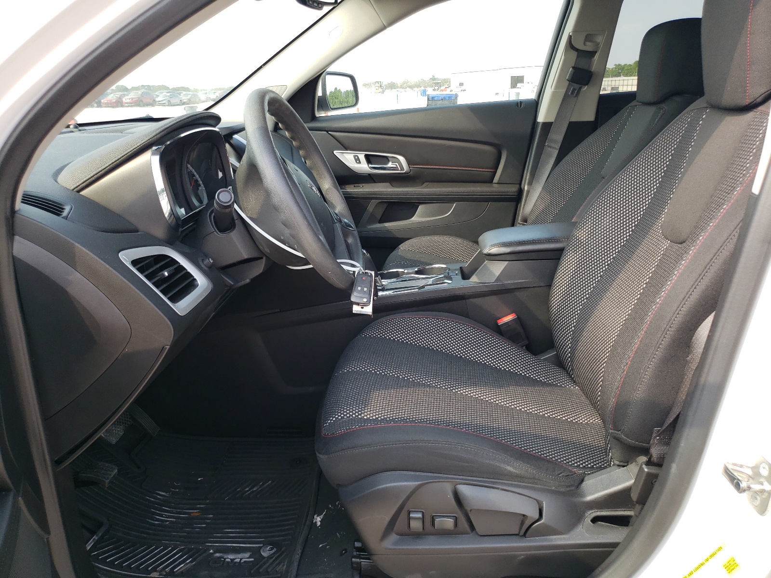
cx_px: 386
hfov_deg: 67.3
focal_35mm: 26
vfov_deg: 53.1
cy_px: 289
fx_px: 579
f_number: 1.5
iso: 50
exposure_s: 1/370
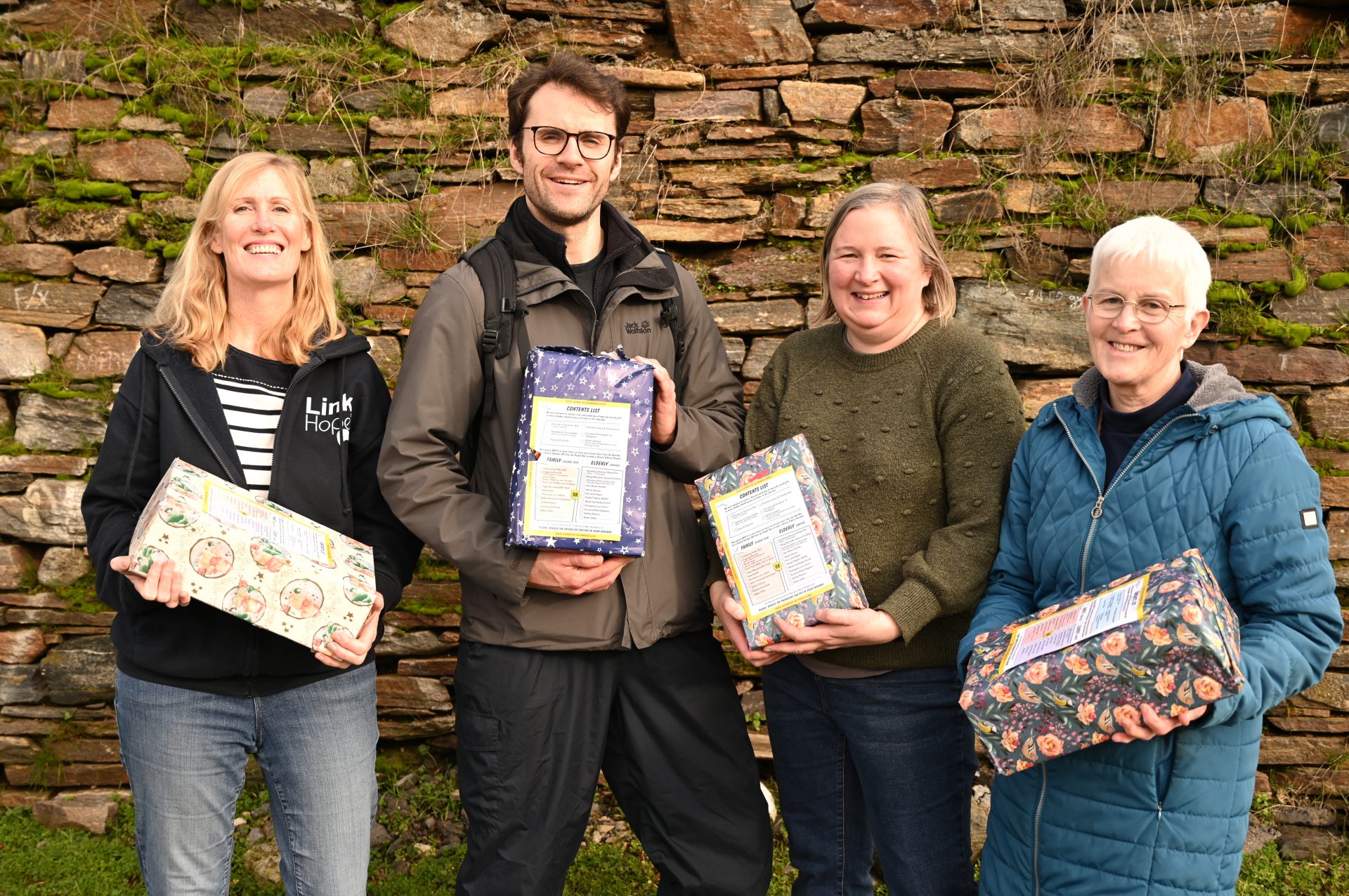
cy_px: 448
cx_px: 674
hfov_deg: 45.5
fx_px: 1610
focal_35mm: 43
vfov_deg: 31.1
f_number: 4
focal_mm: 43
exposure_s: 1/160
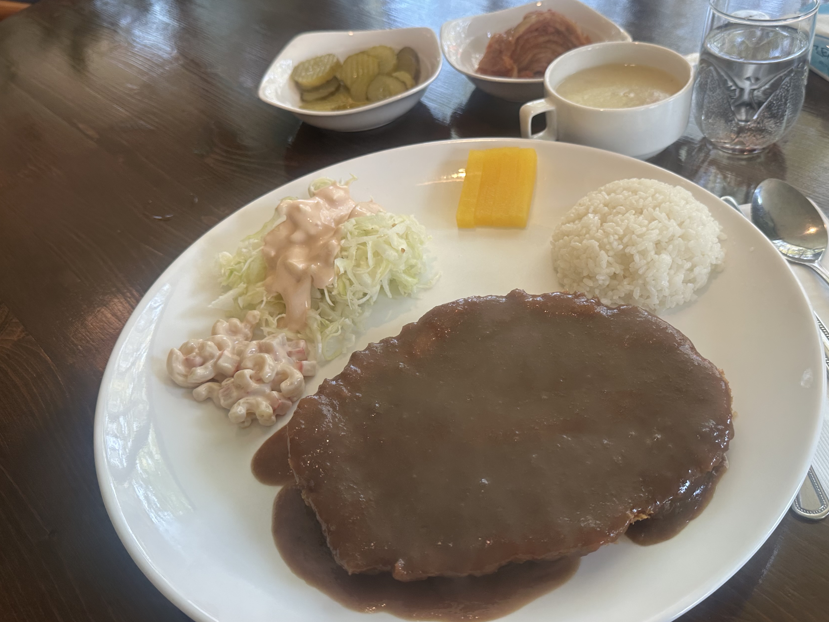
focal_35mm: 29
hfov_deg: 61.3
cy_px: 300
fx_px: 695
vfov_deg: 48.2
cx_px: 479
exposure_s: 1/120
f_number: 1.78
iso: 100
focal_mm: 6.86
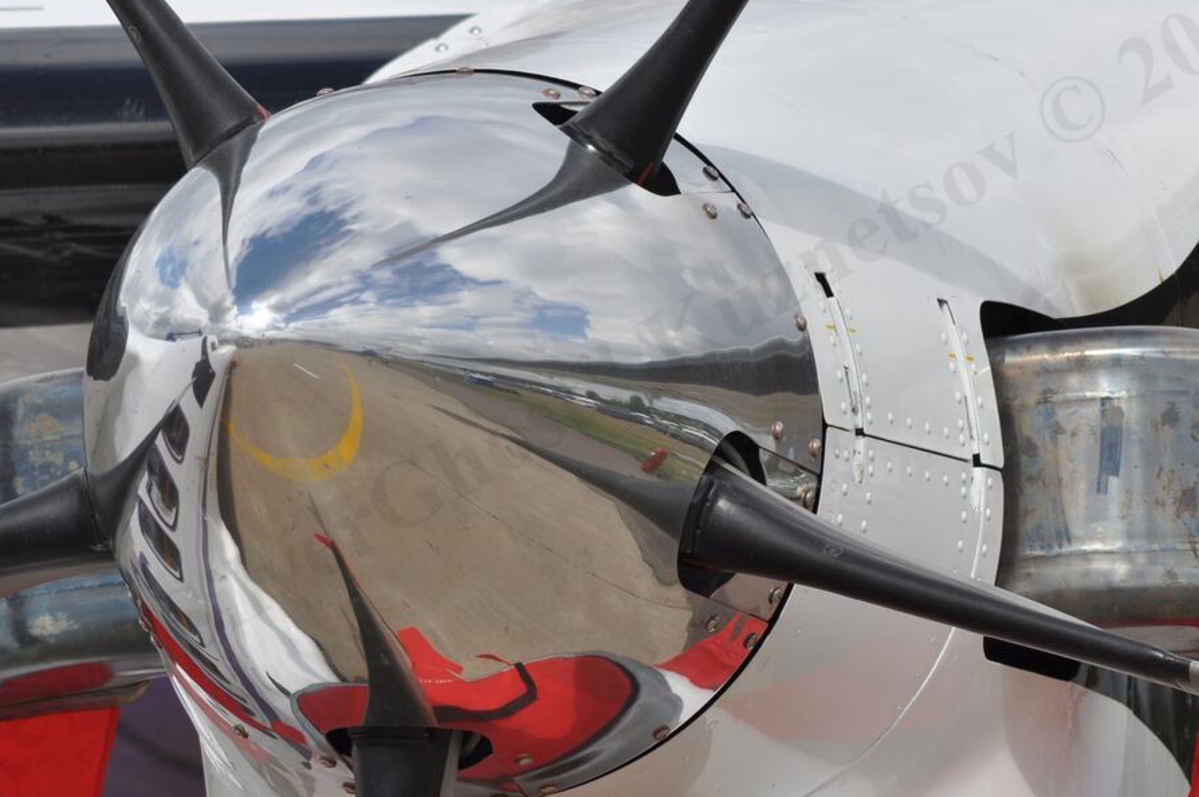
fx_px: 15004
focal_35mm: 451
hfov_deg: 4.6
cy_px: 407
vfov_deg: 3.0
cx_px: 551
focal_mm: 210
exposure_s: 1/640
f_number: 8
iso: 200
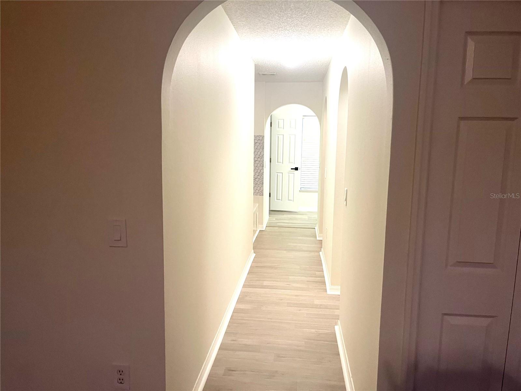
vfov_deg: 53.1
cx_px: 260
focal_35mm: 26
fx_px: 391
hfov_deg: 67.3
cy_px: 196
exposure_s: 1/60
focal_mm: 5.1
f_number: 1.6
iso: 160
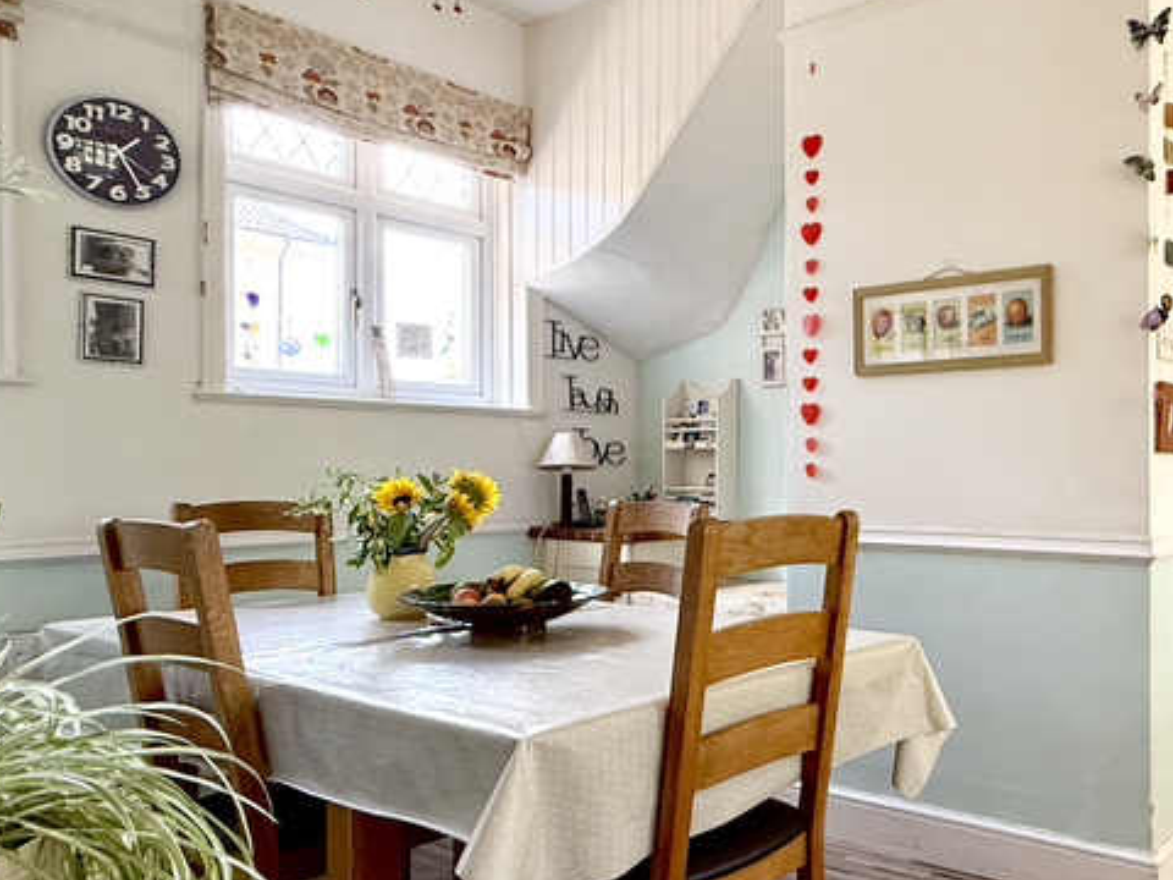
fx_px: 949
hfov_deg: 58.4
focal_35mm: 28
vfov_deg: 49.7
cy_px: 477
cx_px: 943
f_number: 2.2
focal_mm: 2.22
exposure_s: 1/100
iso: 250
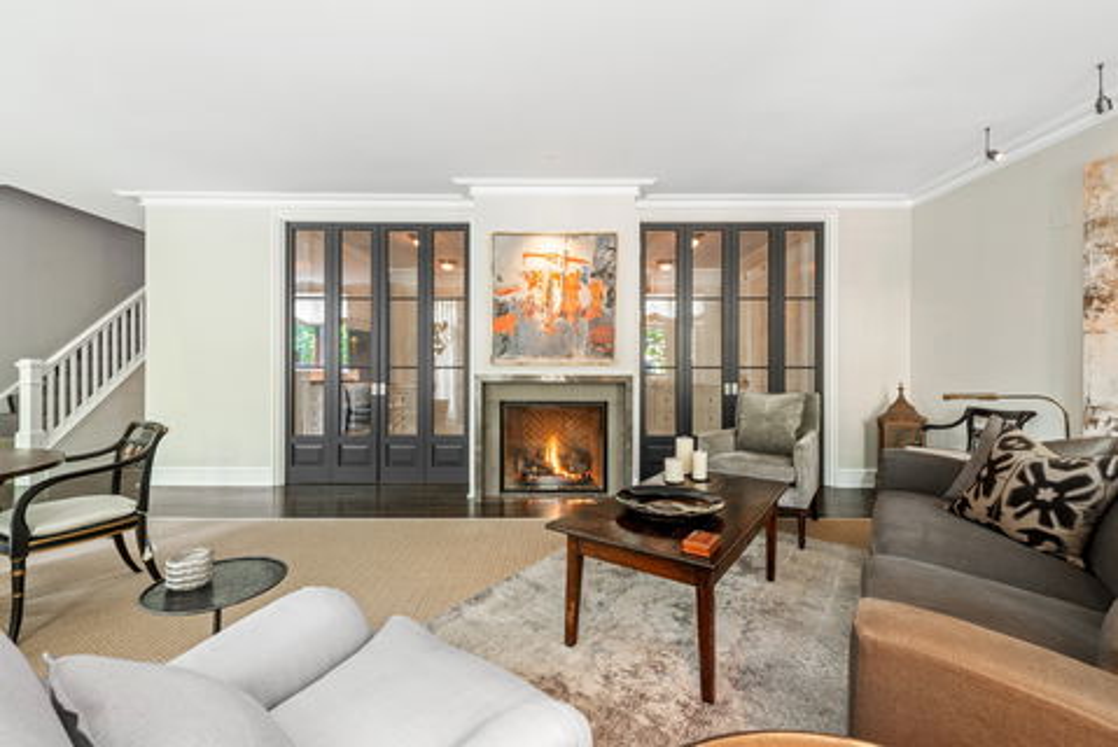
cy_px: 374
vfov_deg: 77.4
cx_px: 559
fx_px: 466
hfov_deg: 100.4
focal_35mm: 15
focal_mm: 15
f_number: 10
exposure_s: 2
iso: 400
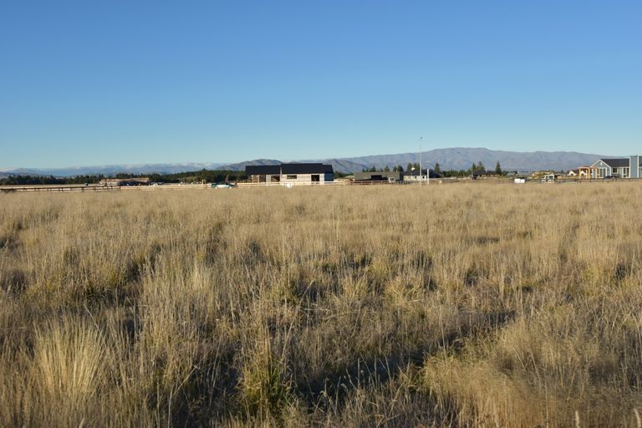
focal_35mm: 36
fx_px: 642
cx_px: 321
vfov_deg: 36.9
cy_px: 214
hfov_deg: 53.1
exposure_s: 1/1250
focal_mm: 24
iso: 200
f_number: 4.5
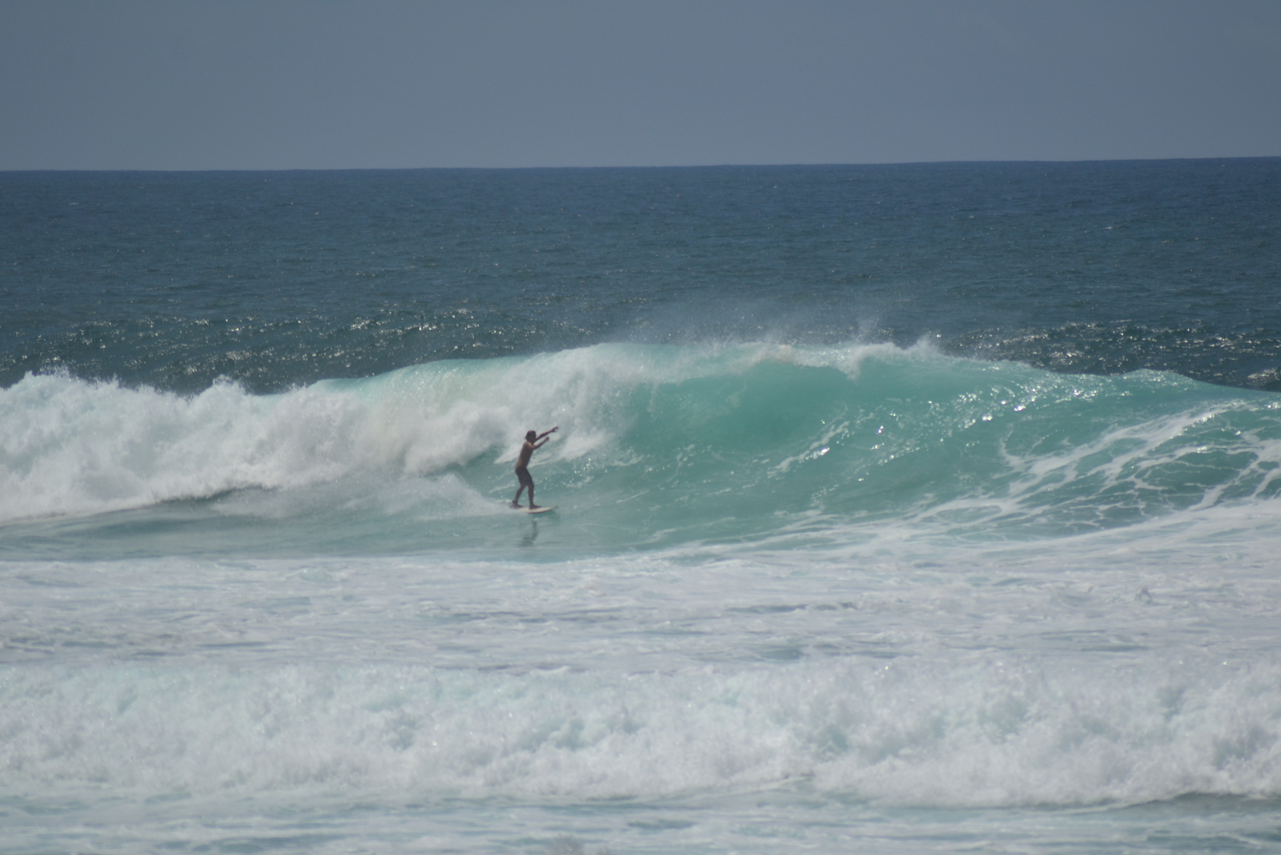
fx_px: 14945
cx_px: 640
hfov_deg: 4.9
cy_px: 428
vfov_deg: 3.3
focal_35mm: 420
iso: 140
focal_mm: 280
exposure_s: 1/2000
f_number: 5.6
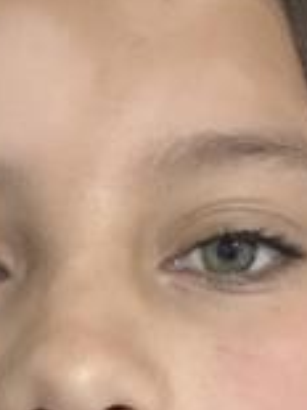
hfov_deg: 12.4
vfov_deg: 14.8
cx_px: 37
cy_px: 693
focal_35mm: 119
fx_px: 1409
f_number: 1.9
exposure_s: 1/25
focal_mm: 2.69
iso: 320
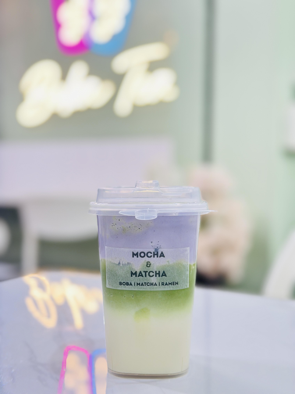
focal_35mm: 48
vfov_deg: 39.7
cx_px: 148
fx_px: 545
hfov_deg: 30.3
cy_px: 197
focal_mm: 6.86
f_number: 1.78
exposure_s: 1/50
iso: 250
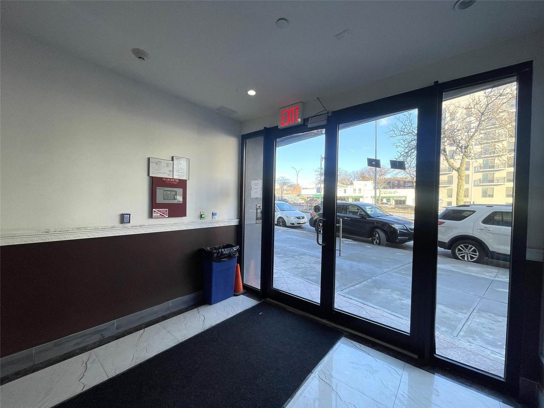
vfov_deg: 85.7
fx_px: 220
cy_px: 204
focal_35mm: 14
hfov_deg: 102.1
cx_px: 272
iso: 32
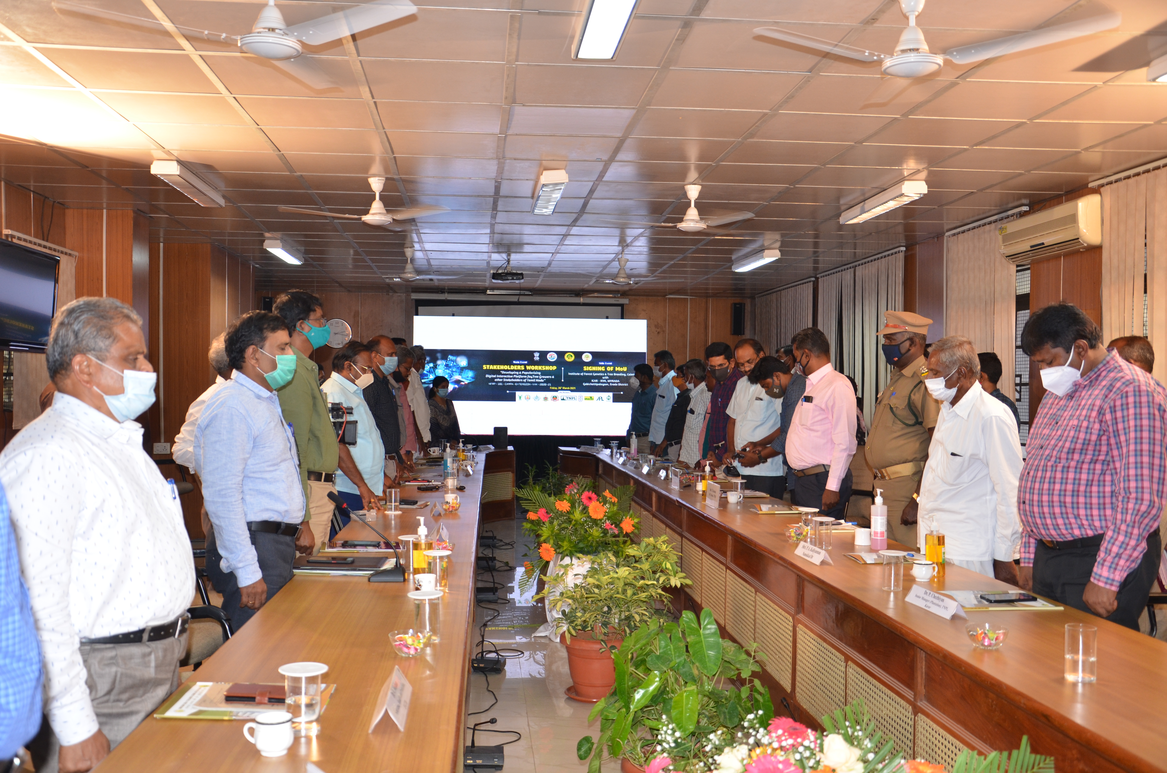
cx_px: 584
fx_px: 1165
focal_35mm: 36
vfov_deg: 36.7
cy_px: 386
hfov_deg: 53.2
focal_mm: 24
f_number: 4
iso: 400
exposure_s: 1/60
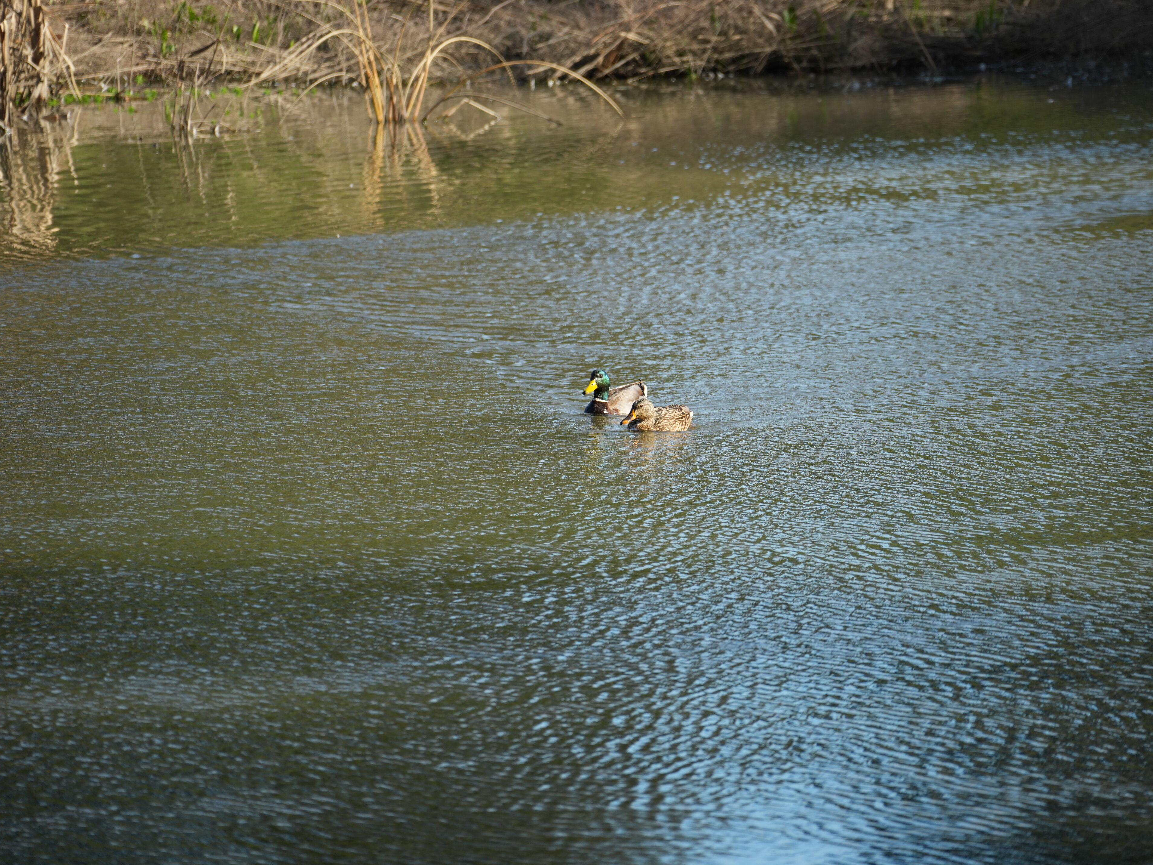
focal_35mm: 325
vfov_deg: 4.6
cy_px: 432
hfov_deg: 6.1
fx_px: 10826
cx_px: 641
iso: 400
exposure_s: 1/500
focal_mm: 300
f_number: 7.1
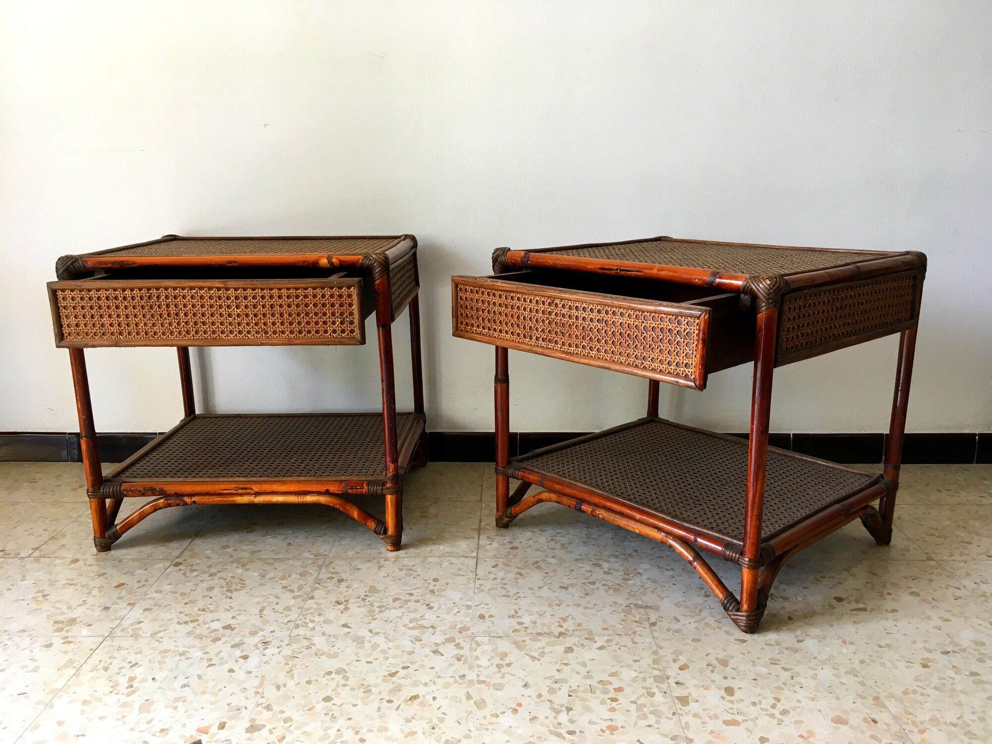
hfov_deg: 61.7
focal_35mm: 29
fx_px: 831
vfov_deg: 48.2
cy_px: 372
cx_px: 496
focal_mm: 4.15
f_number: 2.2
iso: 32
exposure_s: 1/33
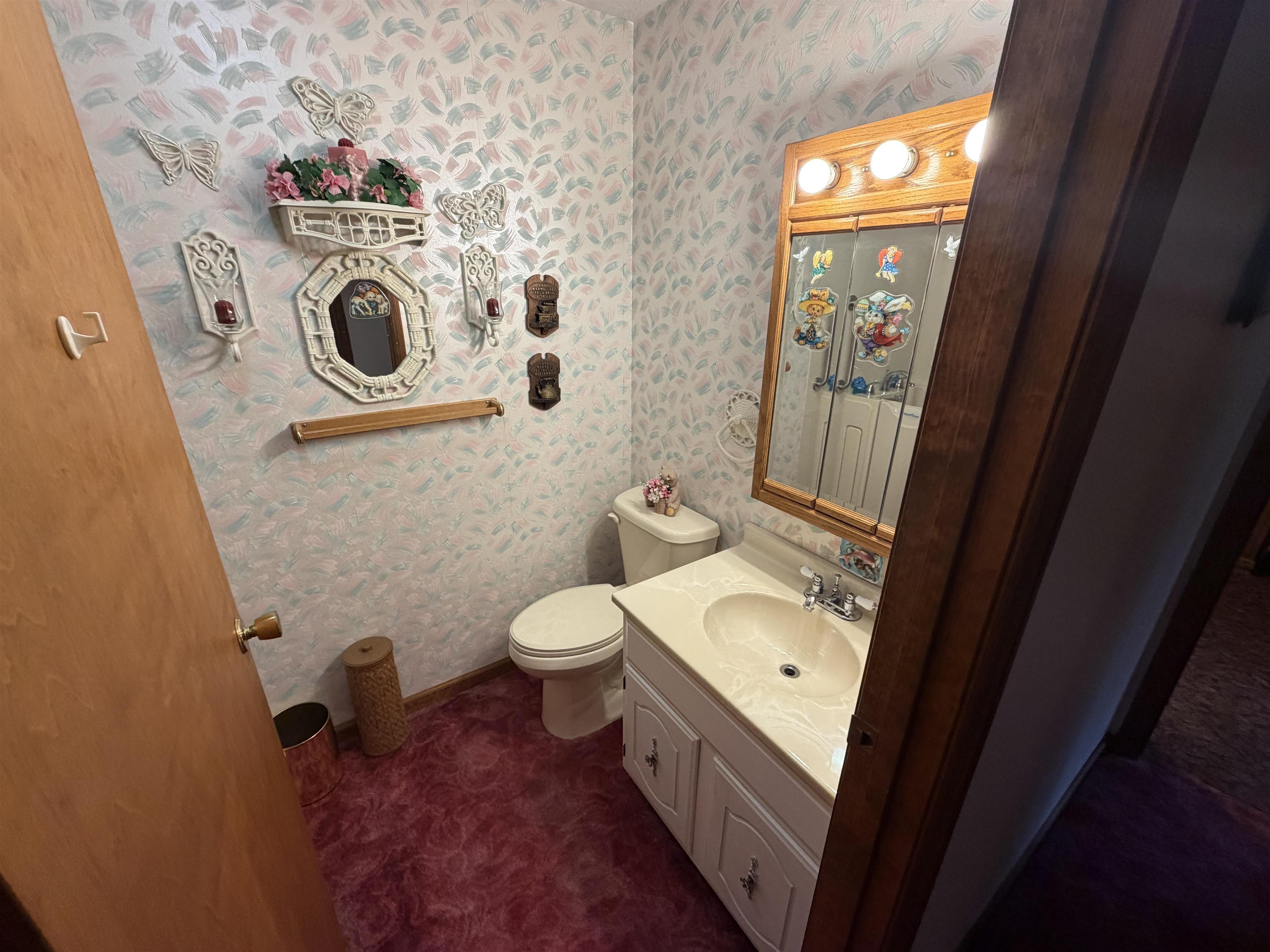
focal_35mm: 14
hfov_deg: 102.1
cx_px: 635
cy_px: 476
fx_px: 514
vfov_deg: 85.7
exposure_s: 1/120
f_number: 2.2
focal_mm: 2.22
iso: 250
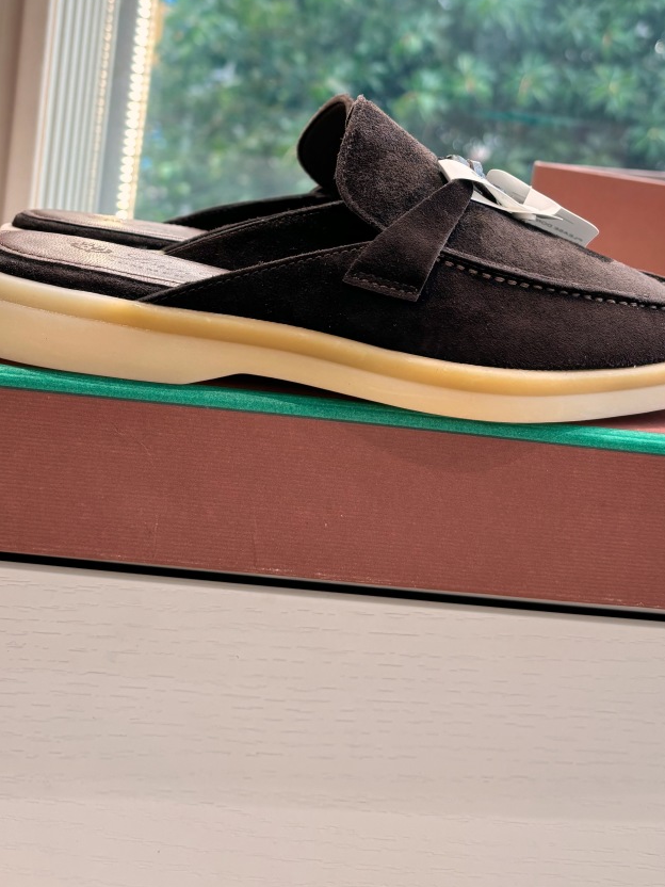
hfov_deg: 32.2
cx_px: 370
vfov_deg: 40.5
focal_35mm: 45
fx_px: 1153
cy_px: 190
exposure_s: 1/121
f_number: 1.6
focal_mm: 5.96
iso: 80
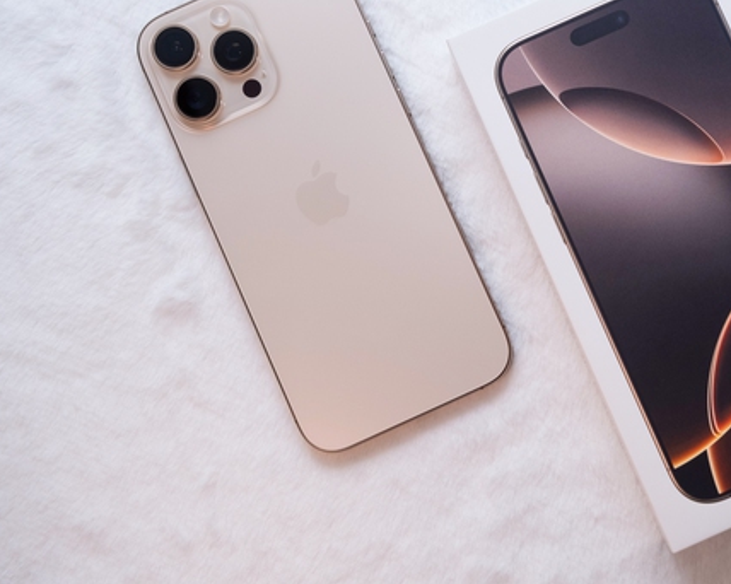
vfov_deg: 25.8
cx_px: 521
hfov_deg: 31.6
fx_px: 1276
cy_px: 245
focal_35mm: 59
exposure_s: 1/160
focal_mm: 28.3
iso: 400
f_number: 4
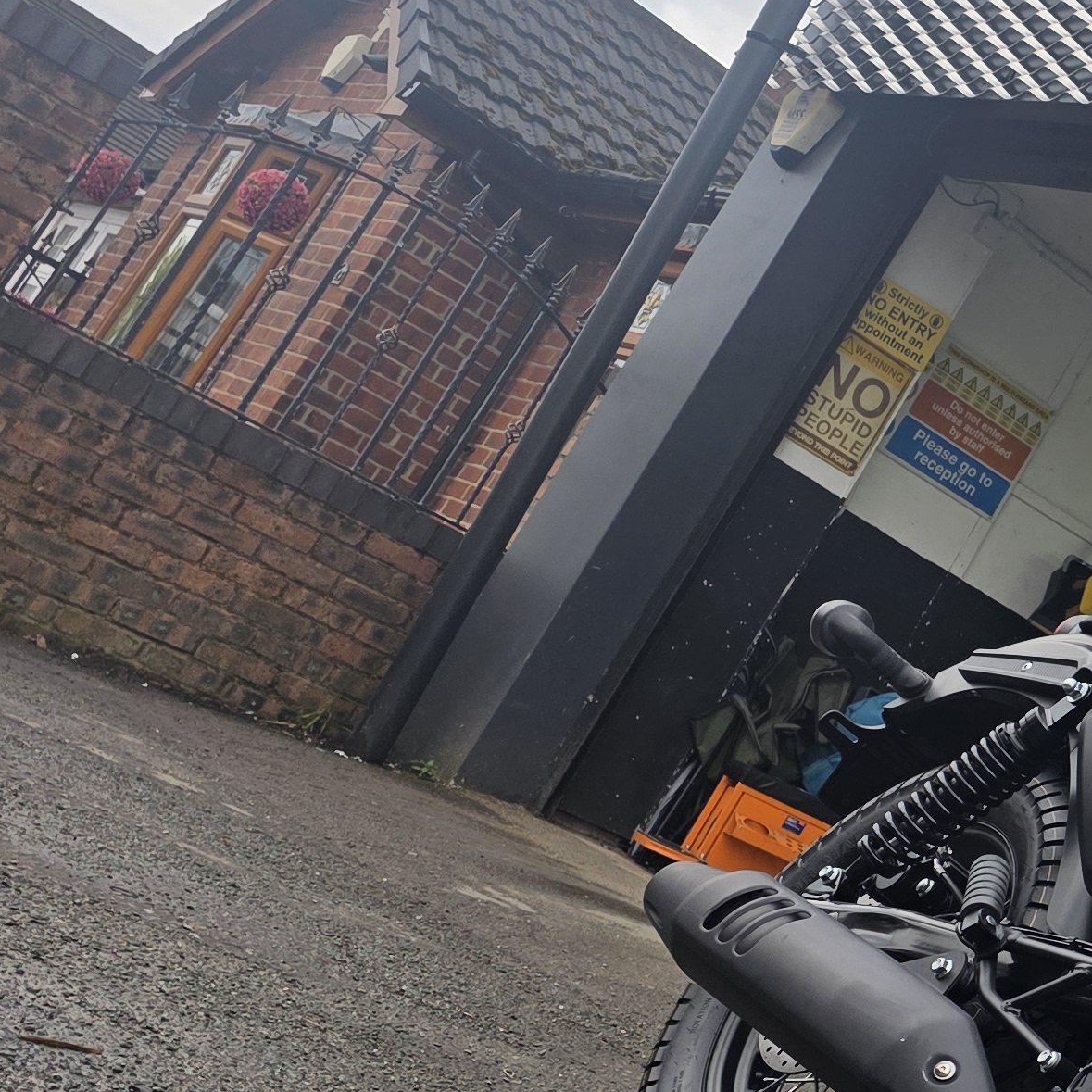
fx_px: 2463
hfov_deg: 19.9
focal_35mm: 69
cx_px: 1841
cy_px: 691
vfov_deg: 24.9
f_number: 1.7
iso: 40
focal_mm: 6.3
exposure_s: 1/861
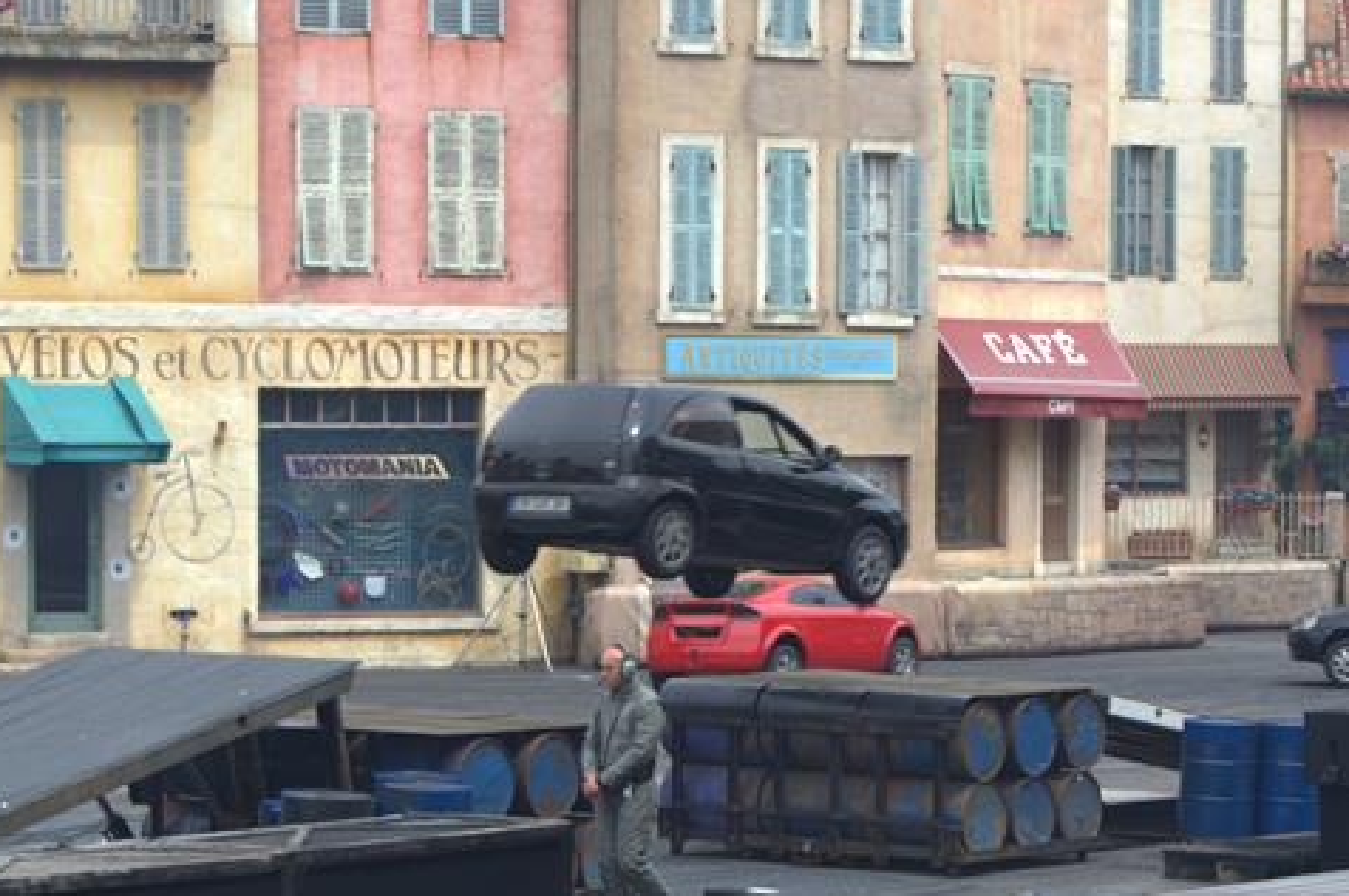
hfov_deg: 14.6
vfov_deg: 9.7
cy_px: 642
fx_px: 5276
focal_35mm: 141
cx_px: 683
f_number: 6.3
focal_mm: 52
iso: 100
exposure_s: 1/160
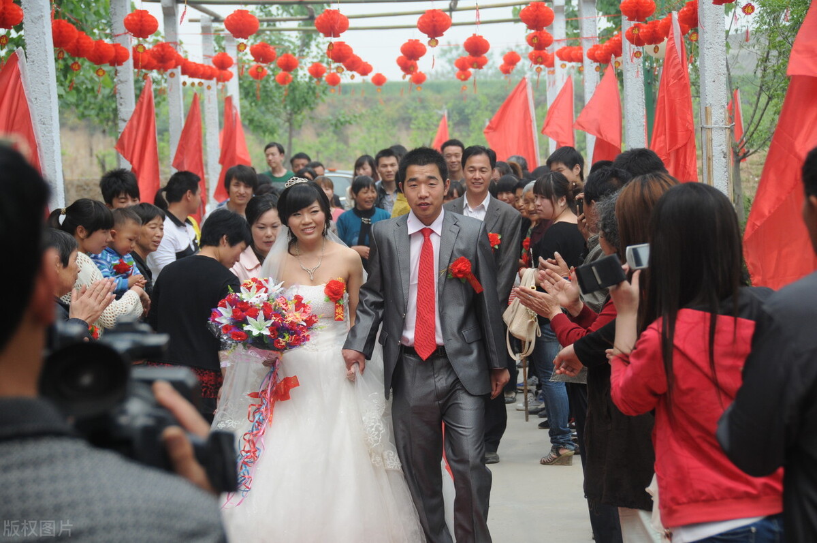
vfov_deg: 15.2
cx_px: 408
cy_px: 272
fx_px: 2040
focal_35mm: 90
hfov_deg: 22.6
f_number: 4.8
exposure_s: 1/800
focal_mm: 60
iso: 400
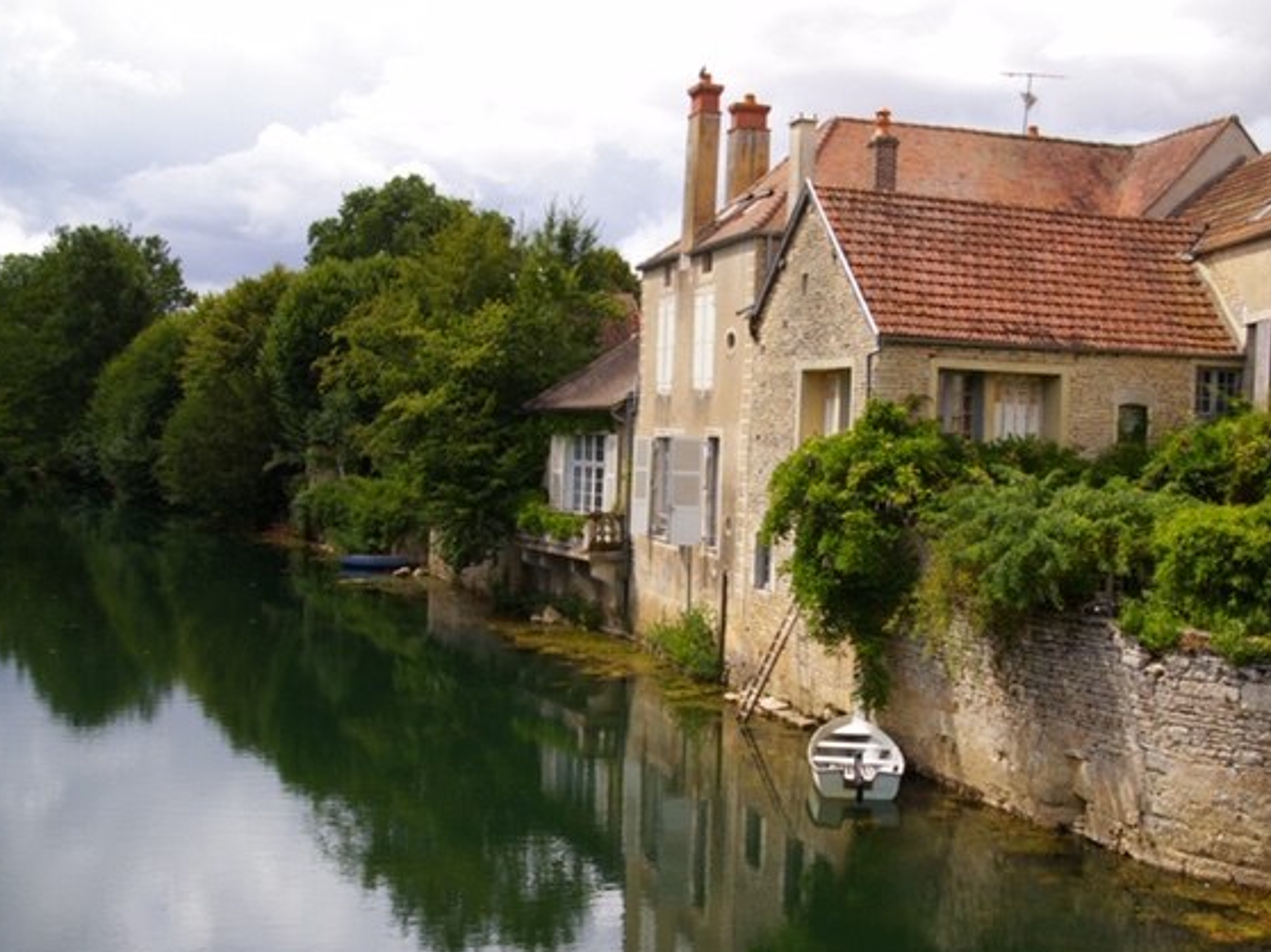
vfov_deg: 33.6
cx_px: 663
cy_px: 483
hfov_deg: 43.9
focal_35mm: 43
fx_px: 1578
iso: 200
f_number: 9.5
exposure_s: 1/250
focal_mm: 26
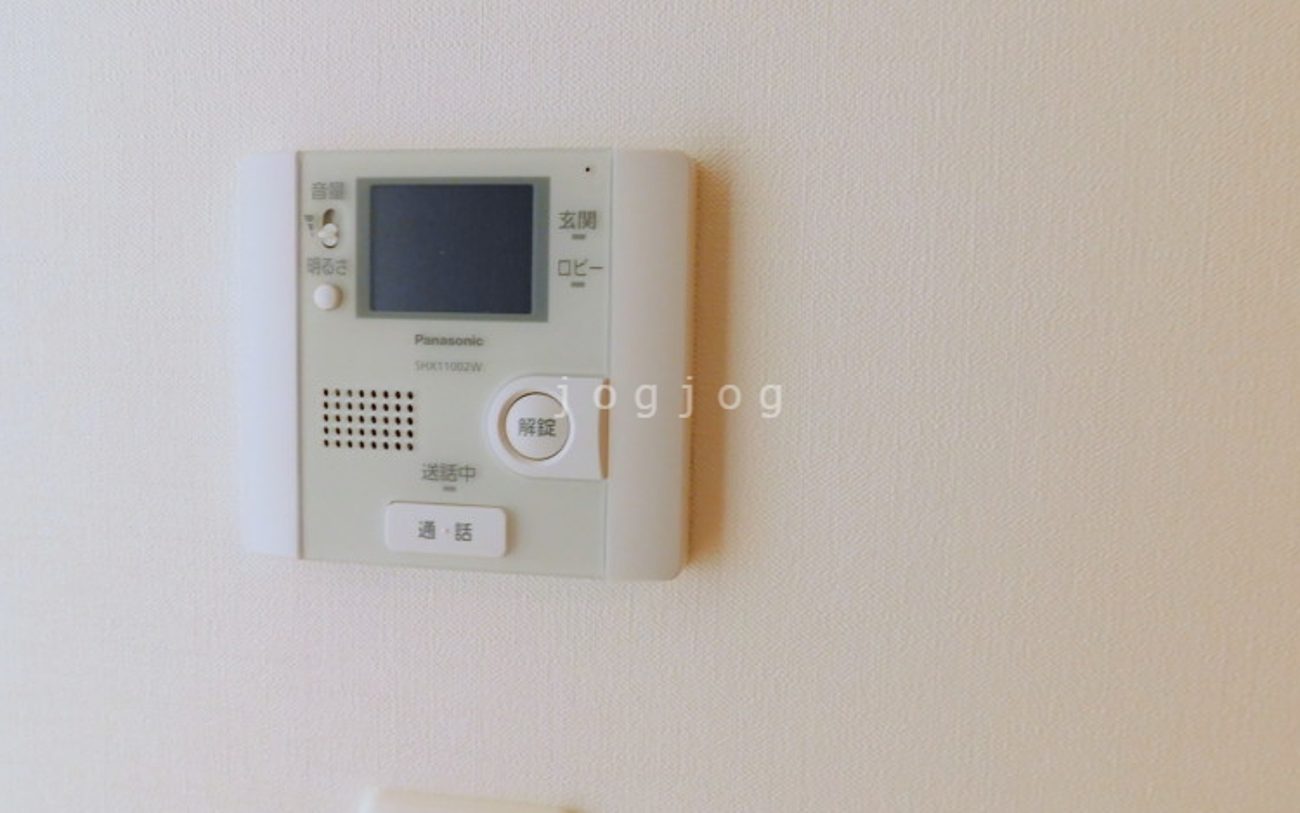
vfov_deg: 47.6
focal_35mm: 26
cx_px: 673
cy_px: 397
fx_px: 921
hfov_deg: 70.4
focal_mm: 4
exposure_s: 1/30
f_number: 3
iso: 250
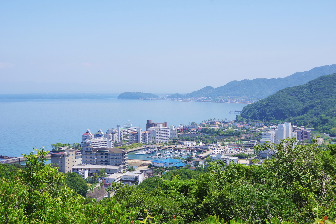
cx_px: 168
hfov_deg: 33.4
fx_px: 560
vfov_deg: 22.6
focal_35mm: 60
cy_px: 112
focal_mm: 40
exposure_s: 1/400
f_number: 10
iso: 200
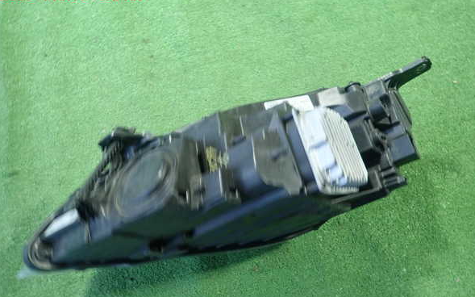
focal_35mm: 27
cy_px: 166
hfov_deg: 68.4
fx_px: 349
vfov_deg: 45.9
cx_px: 237
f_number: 2
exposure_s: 1/30
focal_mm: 4.5
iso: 250
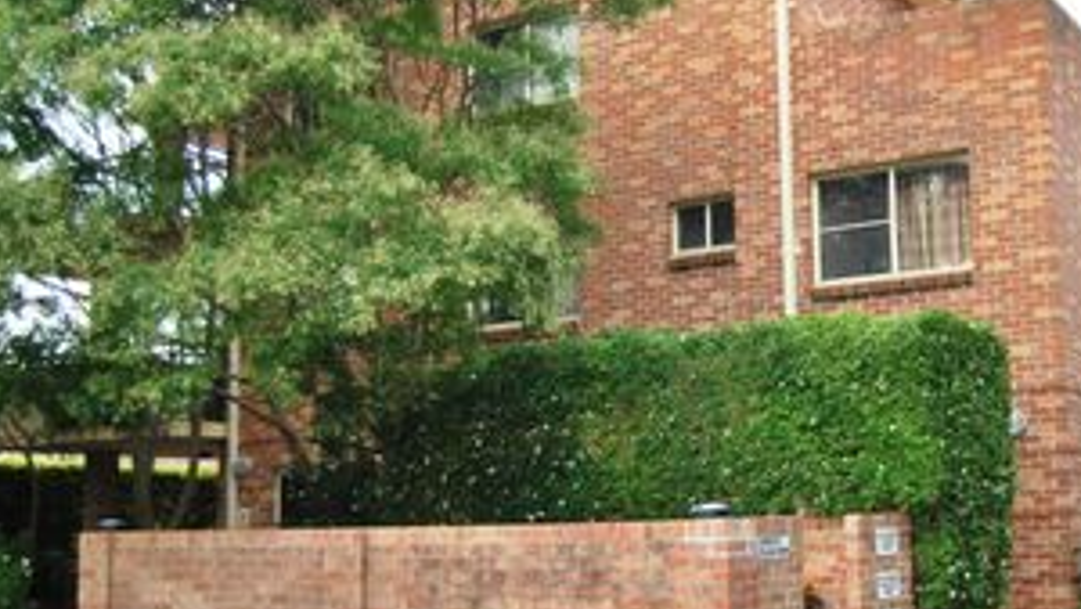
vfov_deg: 25.5
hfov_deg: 42.9
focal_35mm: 47
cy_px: 366
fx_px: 1343
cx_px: 771
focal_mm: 19
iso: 100
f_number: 3.5
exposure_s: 1/200
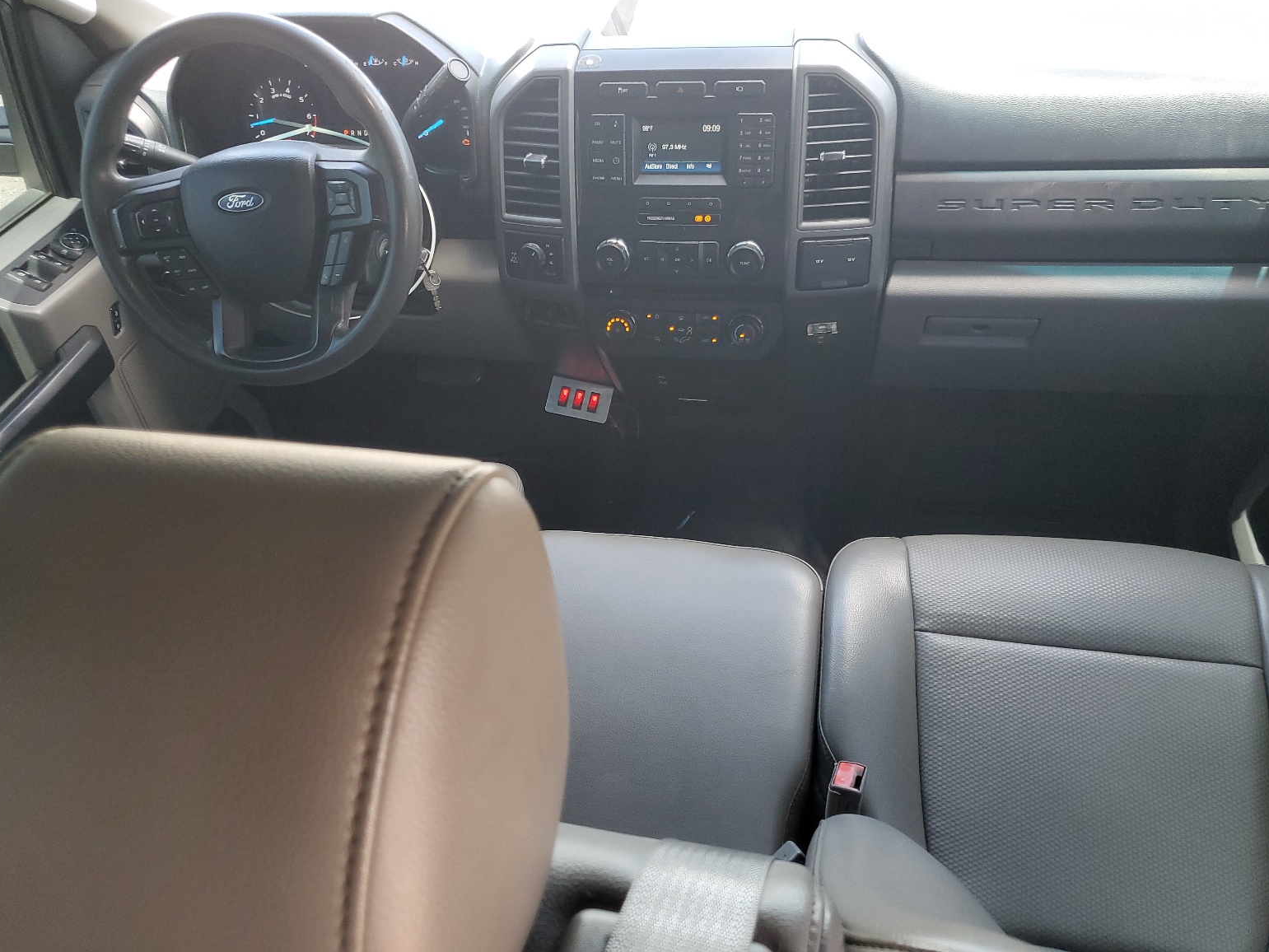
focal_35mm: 27
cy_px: 478
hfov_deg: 65.3
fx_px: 990
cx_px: 619
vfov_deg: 51.4
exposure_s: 1/100
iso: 80
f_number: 1.5
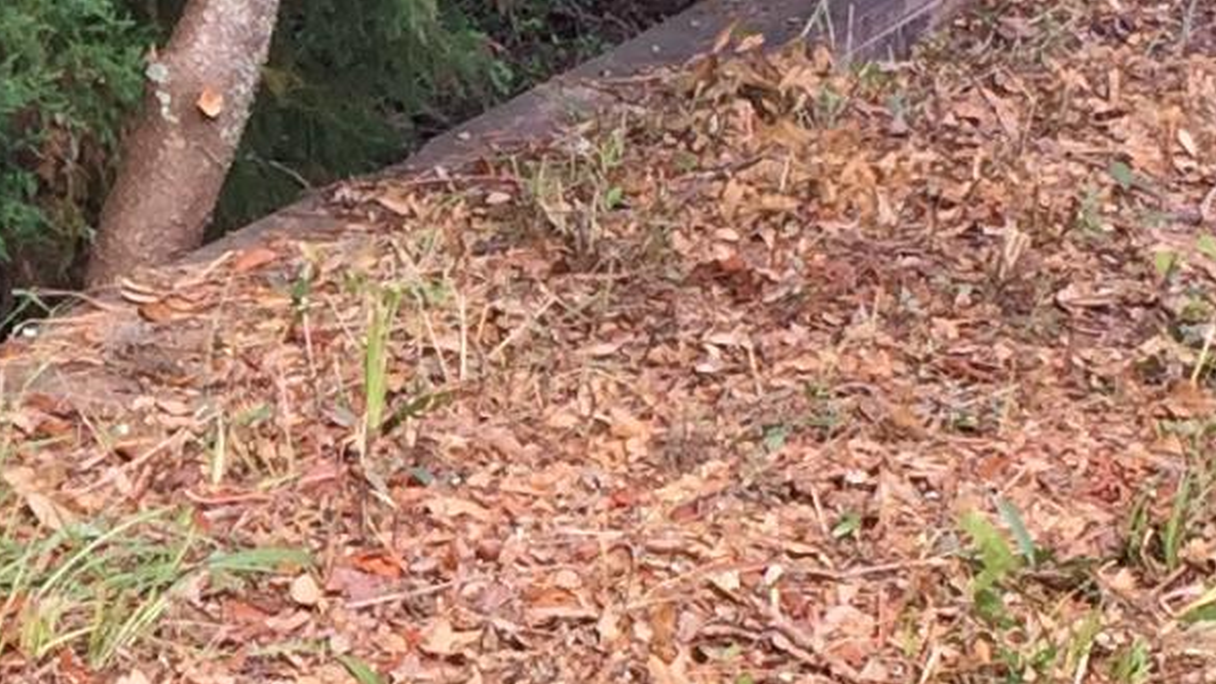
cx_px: -101
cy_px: 534
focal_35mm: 160
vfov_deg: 7.6
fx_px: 5159
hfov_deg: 13.2
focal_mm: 4.15
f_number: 2.2
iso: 32
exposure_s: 1/324
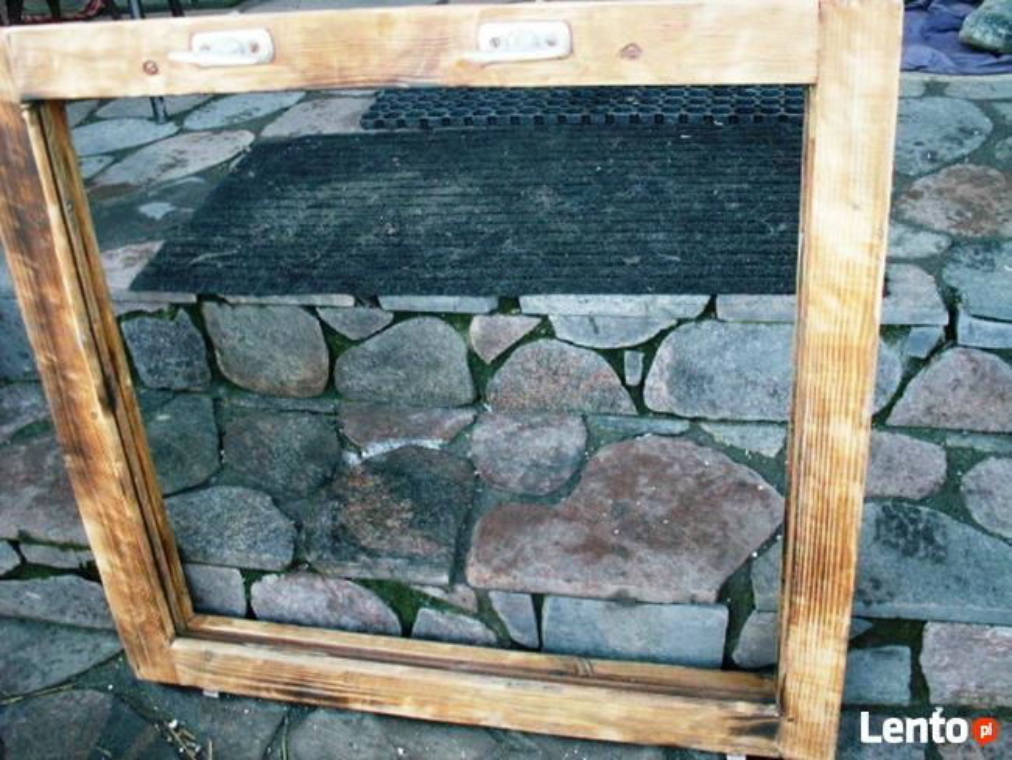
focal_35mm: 35
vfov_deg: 40.7
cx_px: 506
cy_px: 380
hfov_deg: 52.6
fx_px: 1024
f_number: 2.8
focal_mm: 5.86
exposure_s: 1/40
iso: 64
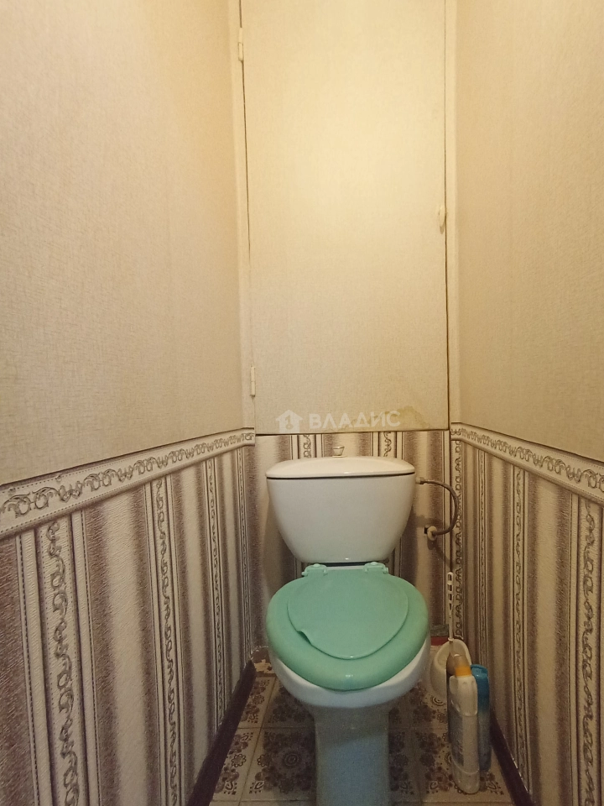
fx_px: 419
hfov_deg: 71.3
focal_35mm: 18
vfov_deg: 87.7
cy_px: 420
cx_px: 339
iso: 446
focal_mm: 1.65
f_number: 2.2
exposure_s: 1/33.3
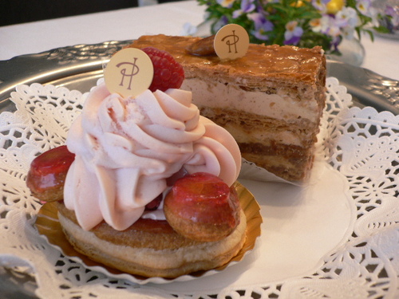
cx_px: 200
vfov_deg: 40.7
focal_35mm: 35
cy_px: 150
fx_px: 403
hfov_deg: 52.6
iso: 100
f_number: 2.8
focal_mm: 5.8
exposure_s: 1/13
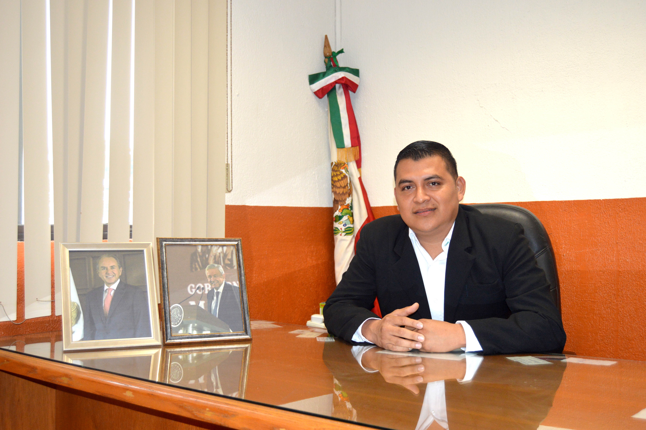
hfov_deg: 49.6
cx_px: 323
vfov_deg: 34.1
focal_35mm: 39
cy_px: 215
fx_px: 699
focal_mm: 26
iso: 720
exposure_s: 1/60
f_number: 4
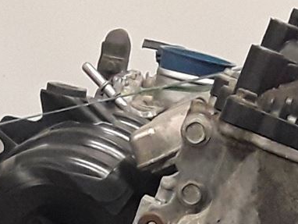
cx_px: 127
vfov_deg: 9.0
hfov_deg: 13.2
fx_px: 1292
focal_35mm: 150
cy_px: 511
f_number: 1.9
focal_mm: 2.91
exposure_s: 1/50
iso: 160
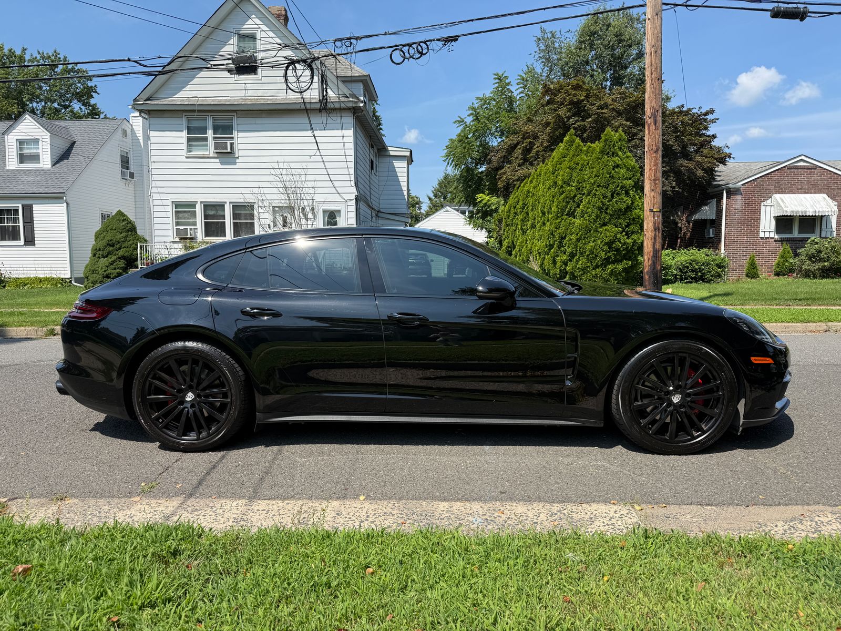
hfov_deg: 71.6
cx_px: 420
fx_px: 583
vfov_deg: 56.8
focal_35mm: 24
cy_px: 316
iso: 80
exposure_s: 1/3145
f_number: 1.78
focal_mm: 6.76
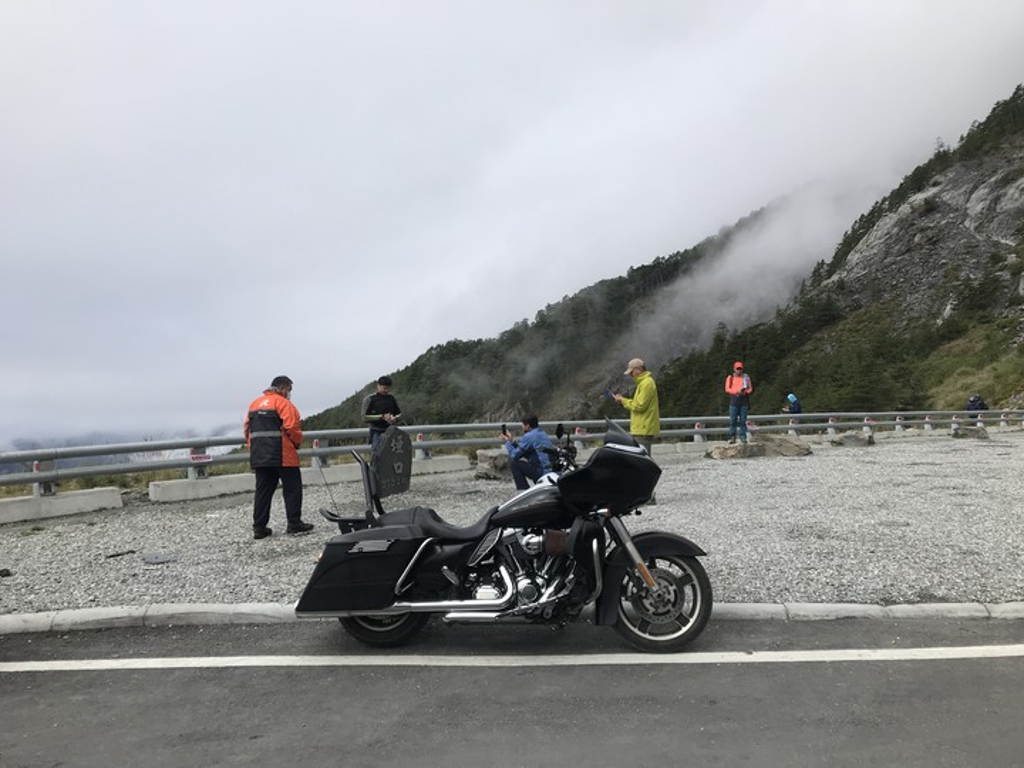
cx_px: 512
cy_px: 384
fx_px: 828
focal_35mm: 28
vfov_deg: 49.7
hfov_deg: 63.4
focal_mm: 3.99
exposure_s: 1/3425
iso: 20
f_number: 1.8
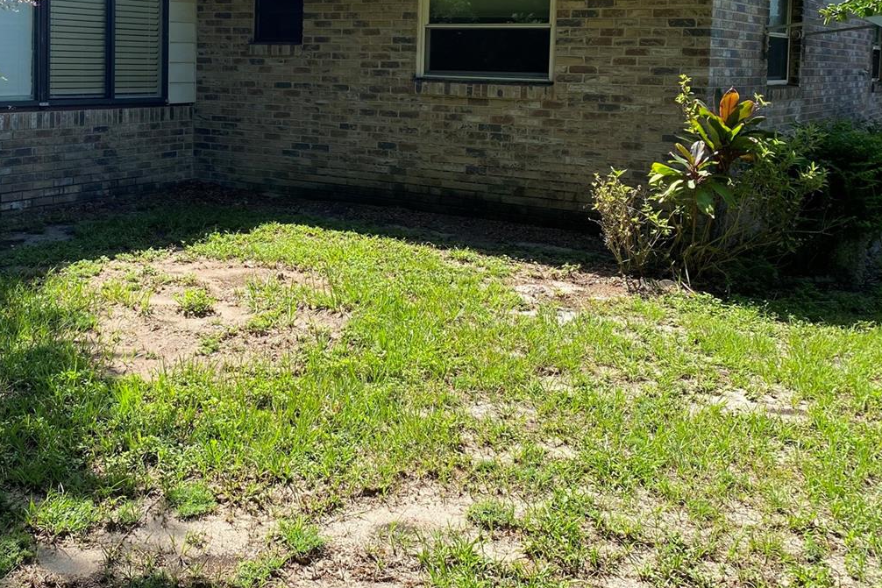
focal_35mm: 43
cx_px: 304
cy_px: 108
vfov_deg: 30.4
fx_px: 1054
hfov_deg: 44.8
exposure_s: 1/1287
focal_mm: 4.25
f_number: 1.8
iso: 32
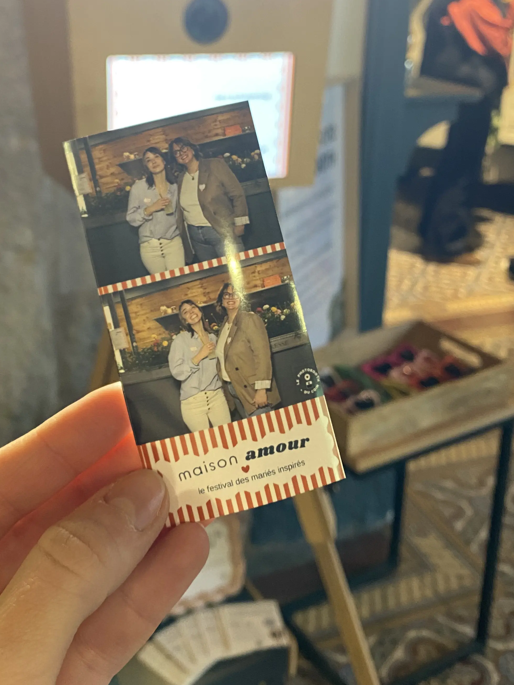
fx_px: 792
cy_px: 235
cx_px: 187
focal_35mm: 40
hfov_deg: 35.7
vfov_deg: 46.2
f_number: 1.8
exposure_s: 1/50
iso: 250
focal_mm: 4.25
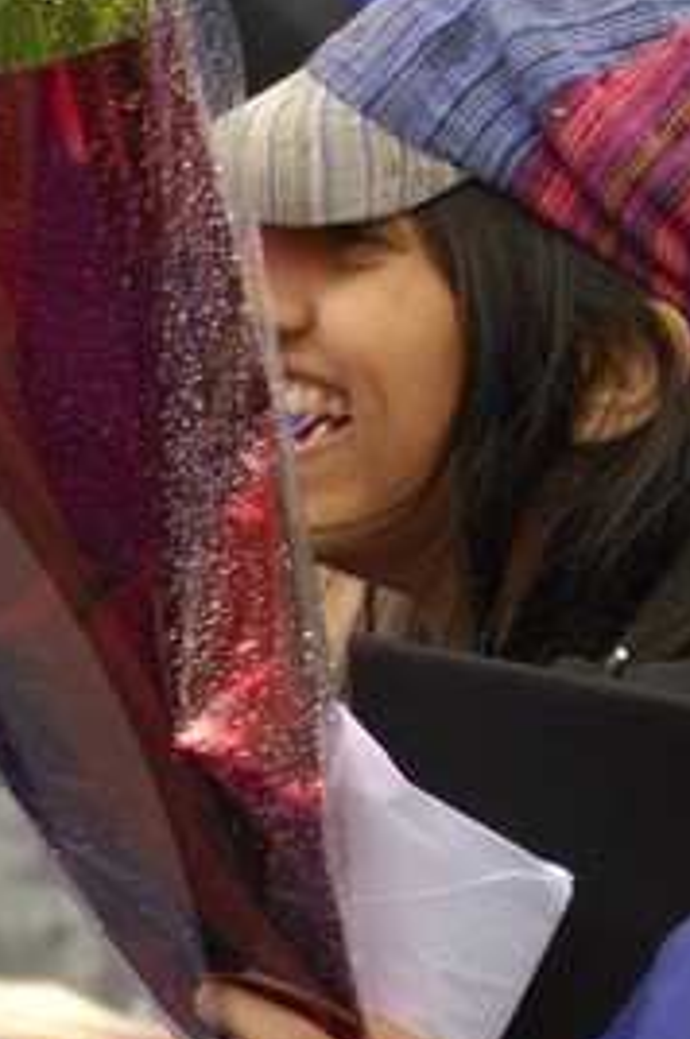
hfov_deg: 2.2
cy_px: 1221
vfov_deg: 3.3
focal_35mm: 627
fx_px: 18072
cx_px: -965
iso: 200
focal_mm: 70
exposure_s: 1/250
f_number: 4.5
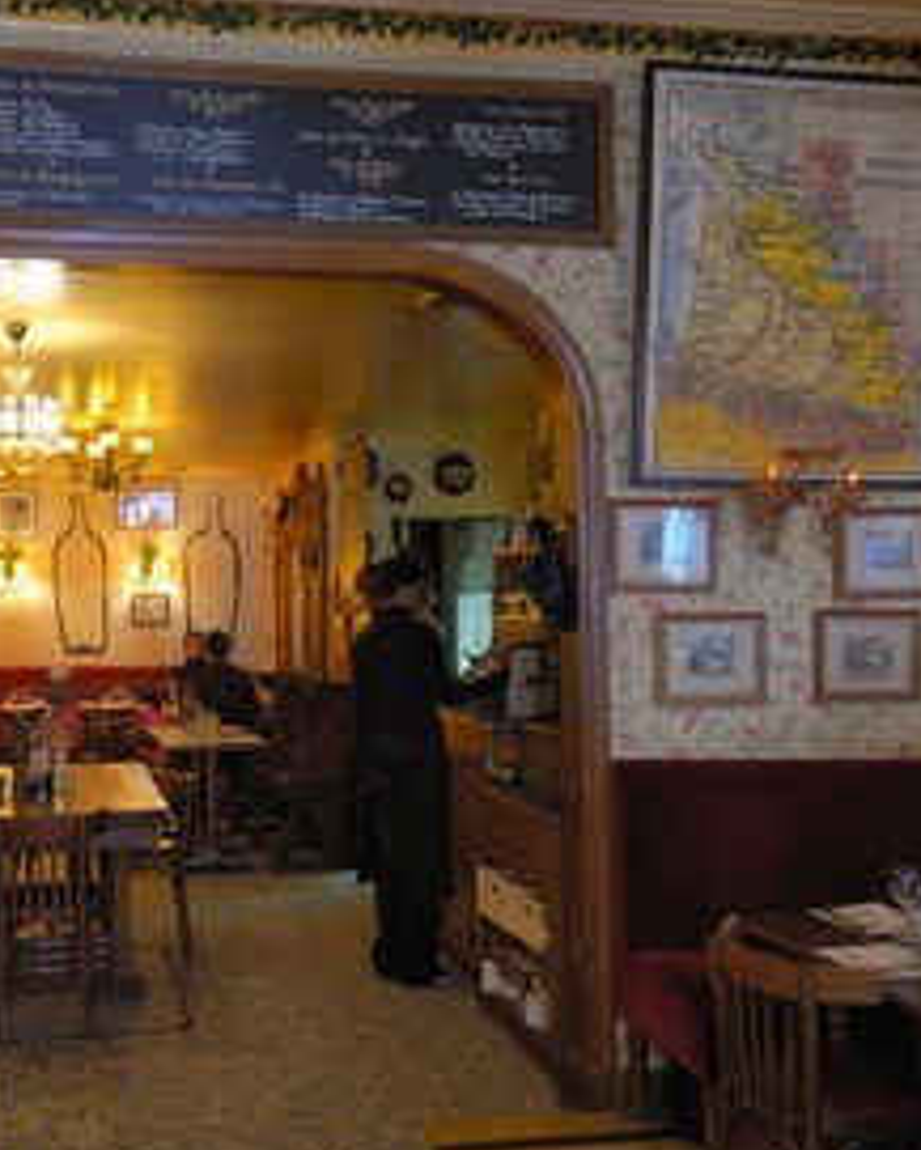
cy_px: 581
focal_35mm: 33
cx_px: 265
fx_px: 1114
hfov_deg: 43.9
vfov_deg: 54.6
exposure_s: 1.5
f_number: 7.1
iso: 100
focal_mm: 15
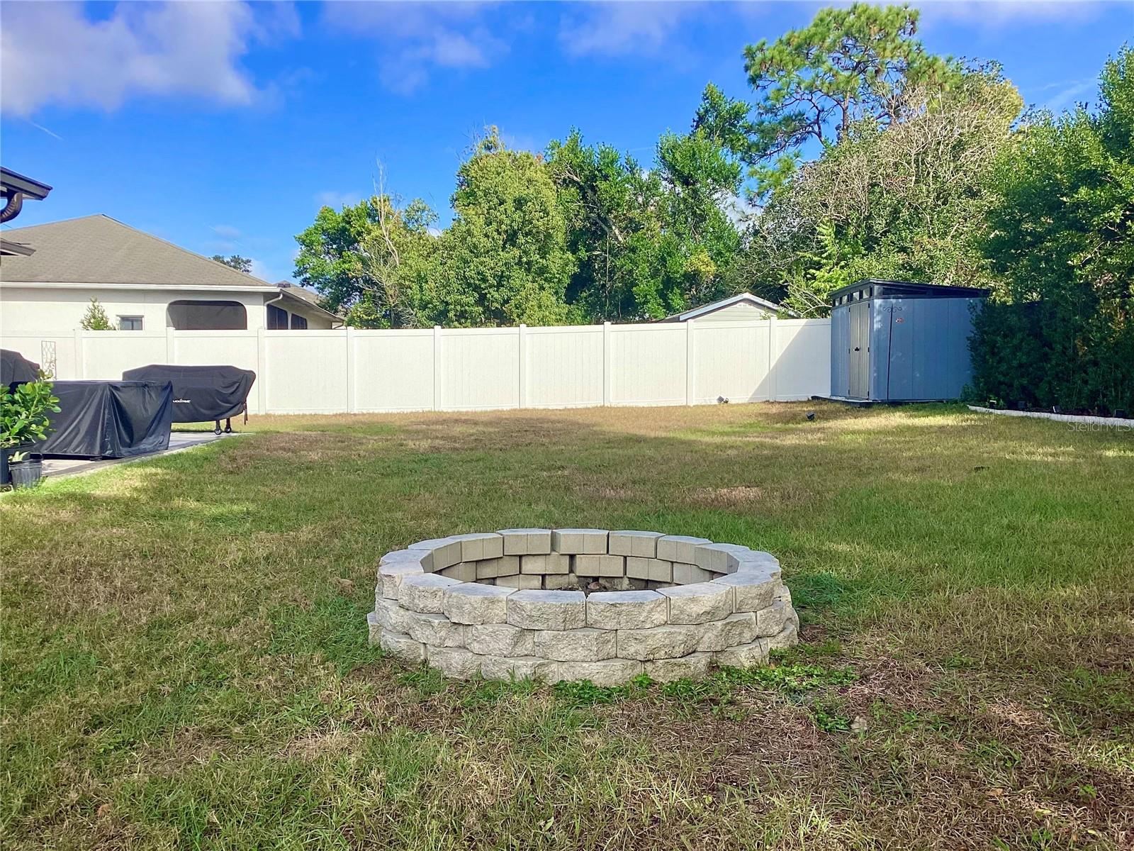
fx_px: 1016
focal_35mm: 31
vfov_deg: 45.4
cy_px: 426
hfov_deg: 58.4
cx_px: 567
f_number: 2.4
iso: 25
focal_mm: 3.3
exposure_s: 1/1314
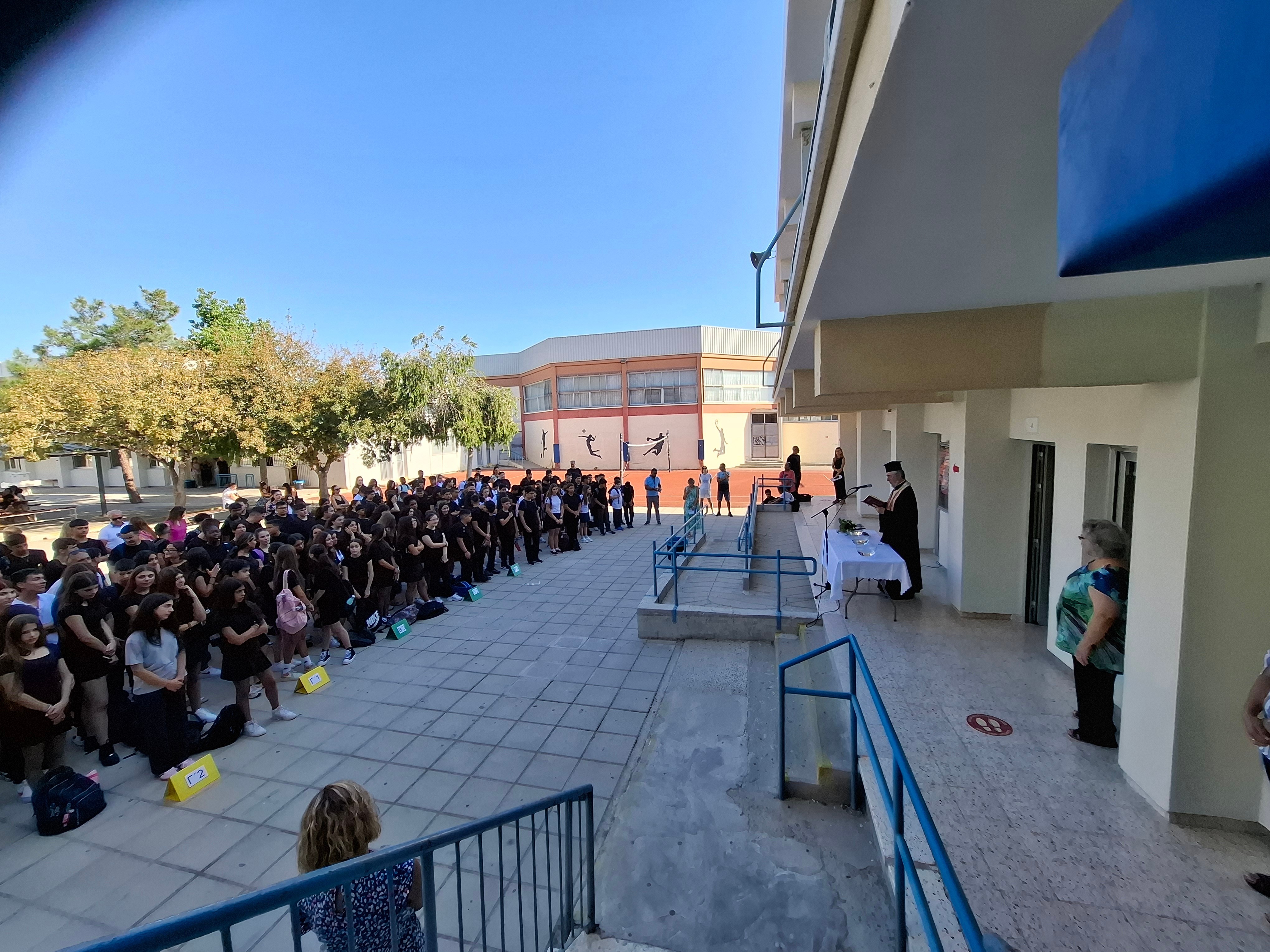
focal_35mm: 13
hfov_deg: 106.2
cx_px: 635
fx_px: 477
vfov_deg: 89.9
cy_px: 476
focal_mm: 1.74
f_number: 2.2
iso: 40
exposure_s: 1/543
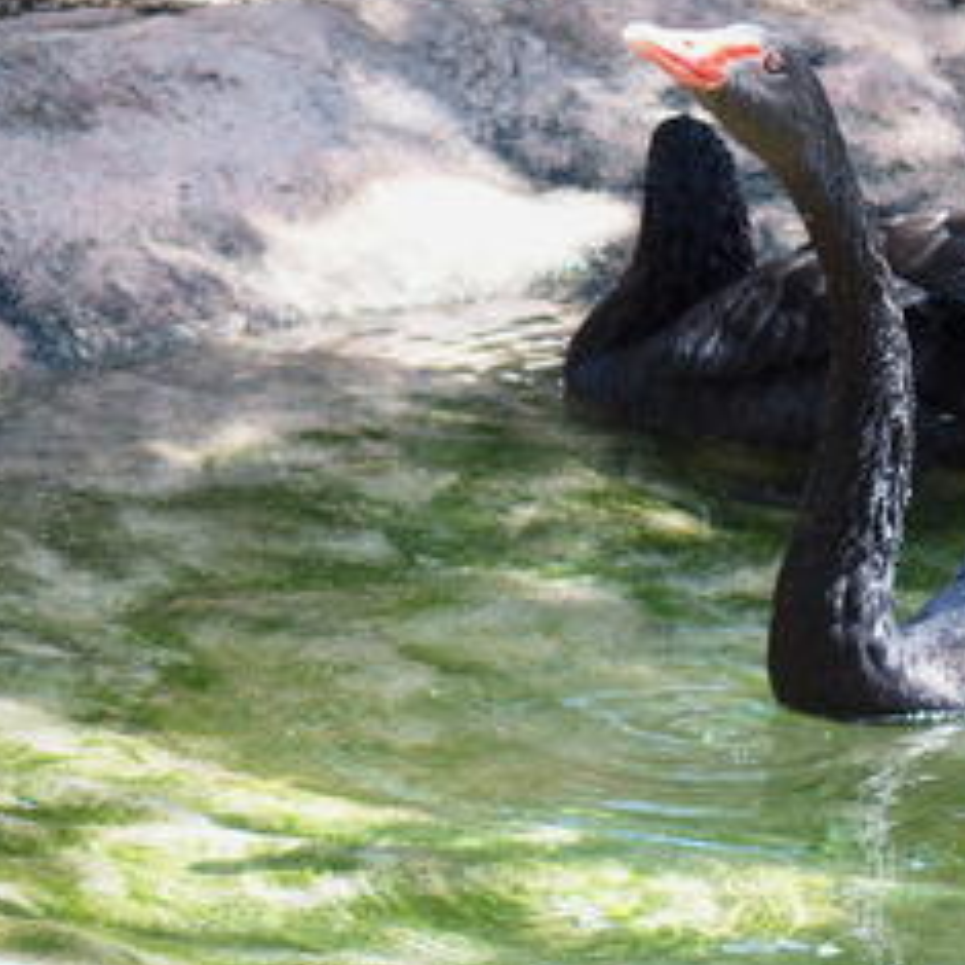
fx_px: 10692
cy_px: 472
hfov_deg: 5.2
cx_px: 895
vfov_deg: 5.2
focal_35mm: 339
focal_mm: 42.5
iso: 160
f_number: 2.8
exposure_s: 1/250
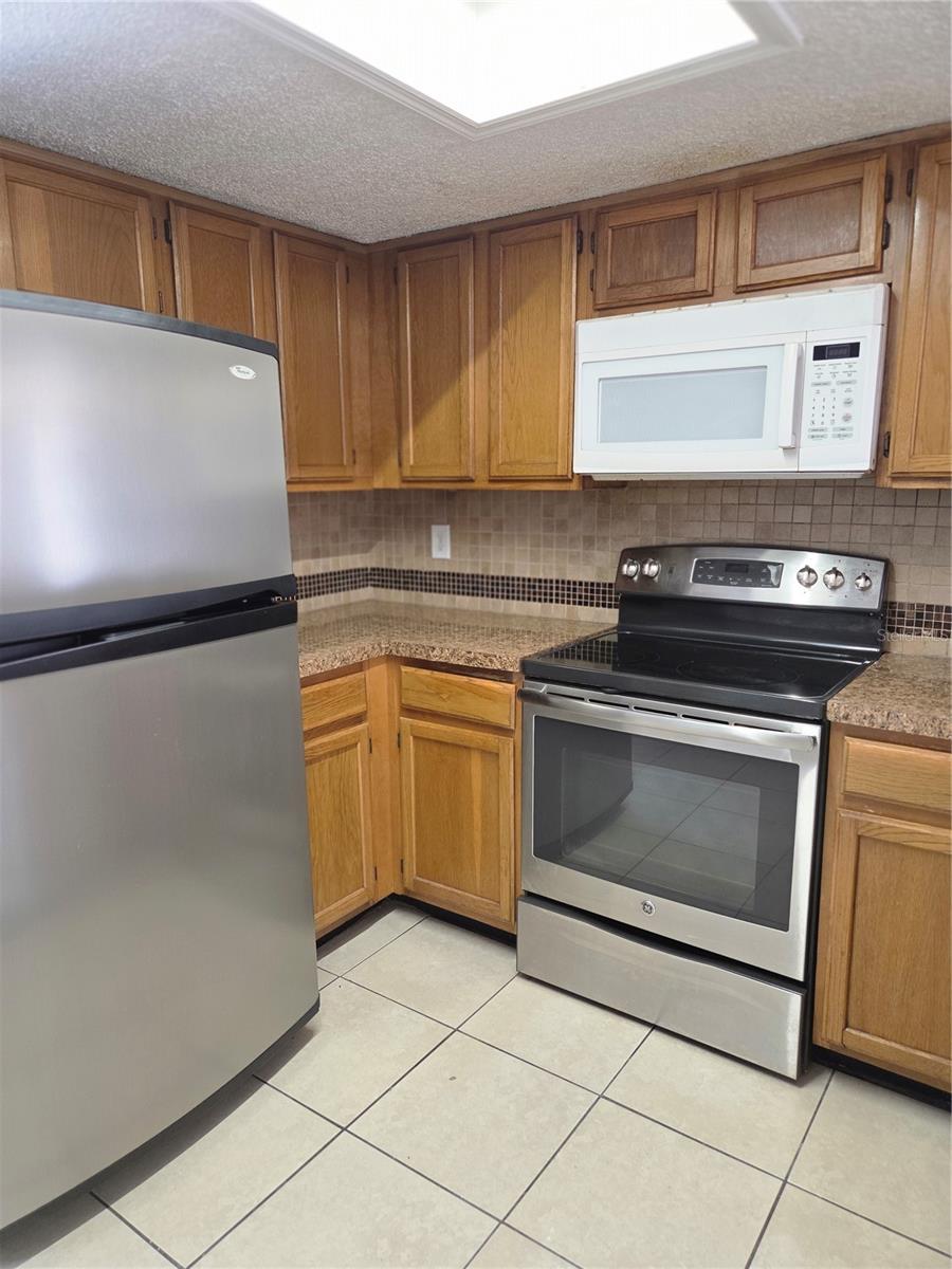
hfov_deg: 58.9
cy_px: 634
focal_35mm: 23
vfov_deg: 73.9
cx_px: 476
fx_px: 843
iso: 160
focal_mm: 5.4
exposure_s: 1/120
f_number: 1.8
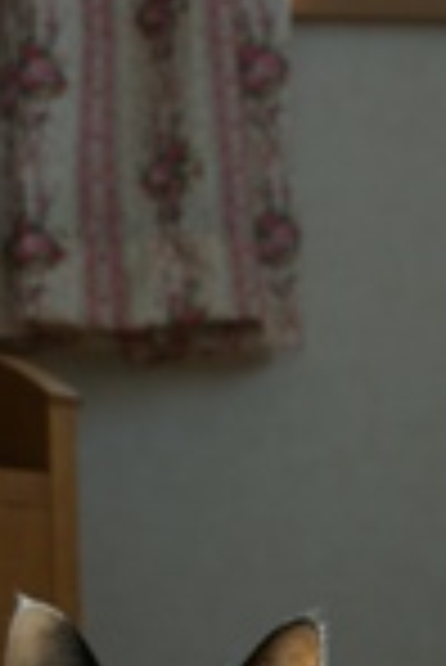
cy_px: 626
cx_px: 405
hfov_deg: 8.5
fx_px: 2976
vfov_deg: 12.7
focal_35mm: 161
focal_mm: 35
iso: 100
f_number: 5.6
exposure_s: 1/60
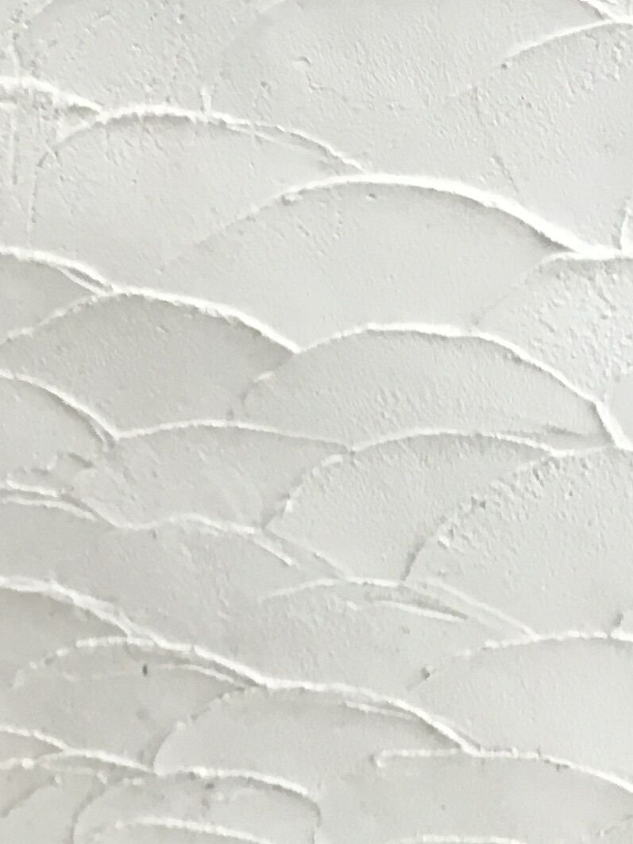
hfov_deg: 12.3
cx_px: -534
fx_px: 2683
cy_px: 680
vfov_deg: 17.7
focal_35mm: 110
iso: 40
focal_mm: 4.15
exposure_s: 1/33
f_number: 2.2
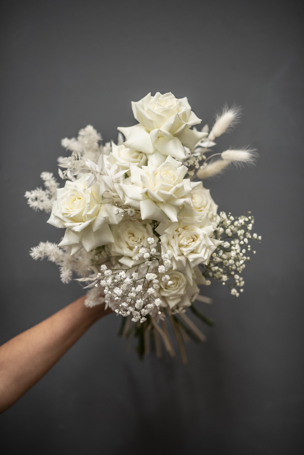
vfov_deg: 23.9
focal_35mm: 85
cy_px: 228
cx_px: 152
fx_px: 1076
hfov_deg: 16.1
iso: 800
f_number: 1.8
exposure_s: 1/320
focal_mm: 85
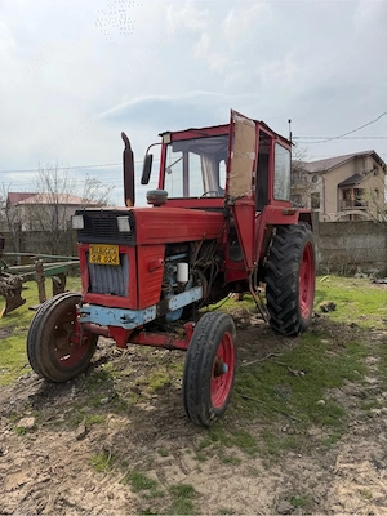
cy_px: 258
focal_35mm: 24
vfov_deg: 71.6
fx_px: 358
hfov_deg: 56.8
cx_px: 194
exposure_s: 1/6711
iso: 80
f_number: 1.78
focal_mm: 6.76
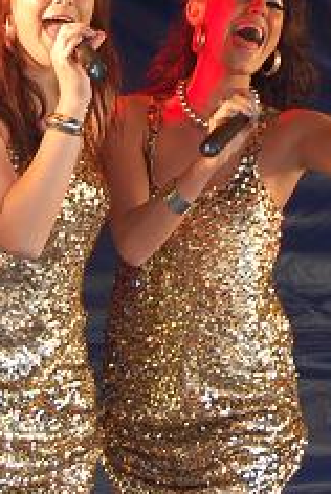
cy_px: 297
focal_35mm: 142
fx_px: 1953
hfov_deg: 9.7
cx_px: 142
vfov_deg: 14.4
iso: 400
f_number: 5.3
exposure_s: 1/80
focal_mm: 45
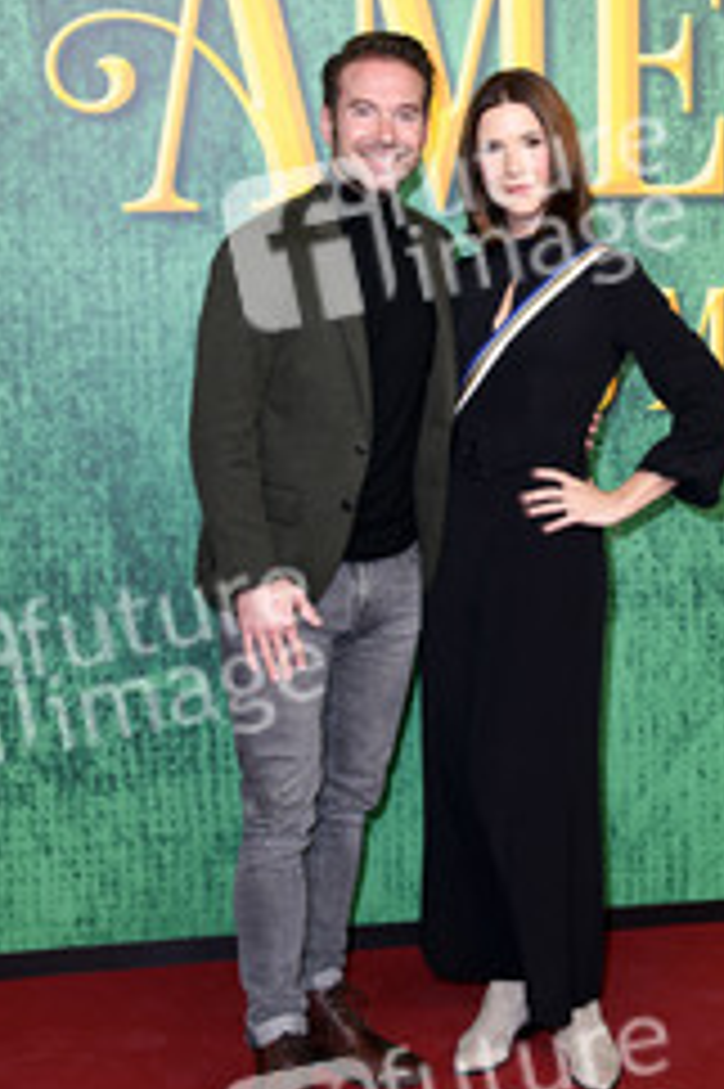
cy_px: 450
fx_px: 1994
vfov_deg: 30.5
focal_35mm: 66
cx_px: 585
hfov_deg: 20.3
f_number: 6.3
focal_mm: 40
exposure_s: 1/160
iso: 250
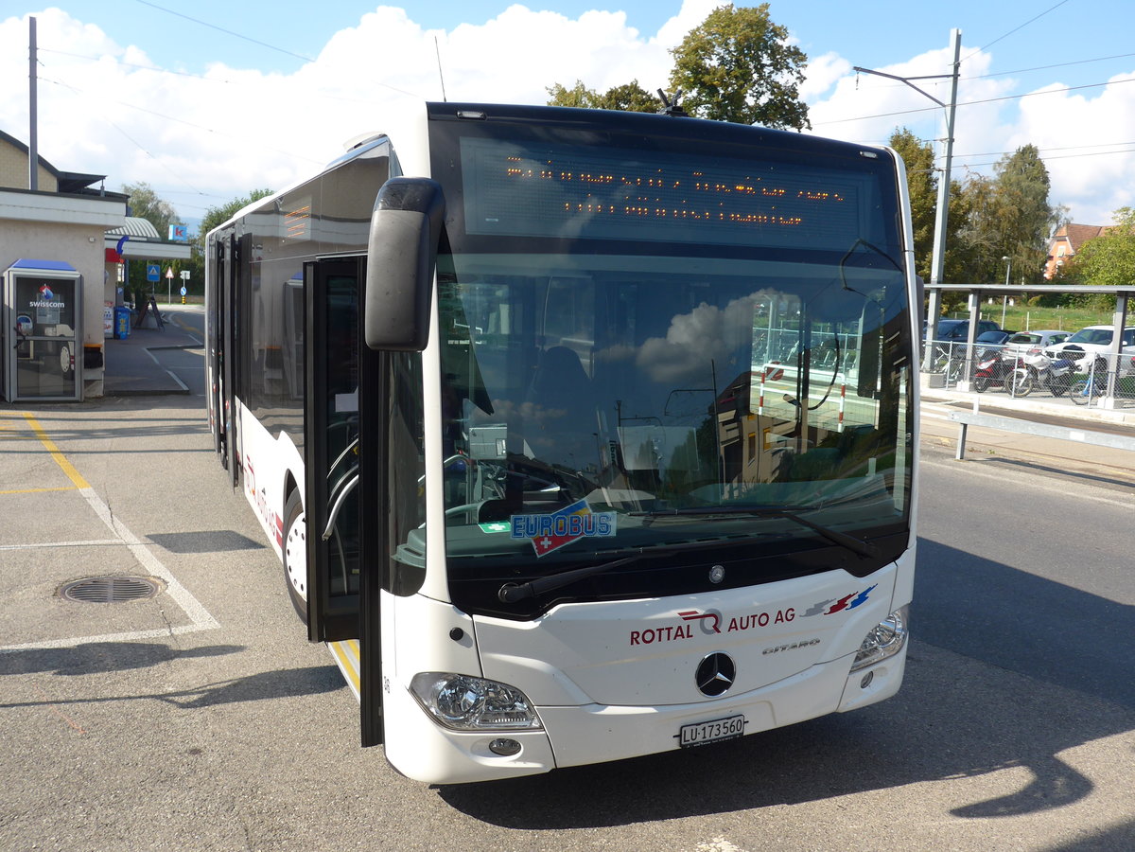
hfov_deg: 61.7
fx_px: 951
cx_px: 568
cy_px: 426
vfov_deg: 48.2
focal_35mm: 29
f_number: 2.8
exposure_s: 1/800
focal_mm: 6
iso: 80
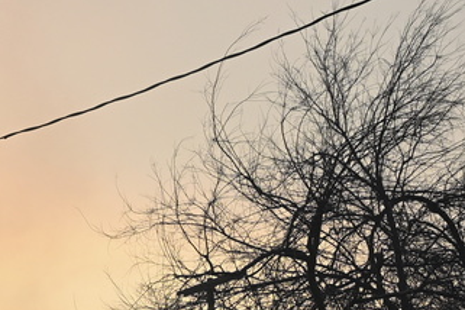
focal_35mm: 115
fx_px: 1485
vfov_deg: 11.5
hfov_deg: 16.9
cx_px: -117
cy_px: 447
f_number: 7.1
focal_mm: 24
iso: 125
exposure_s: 1/160
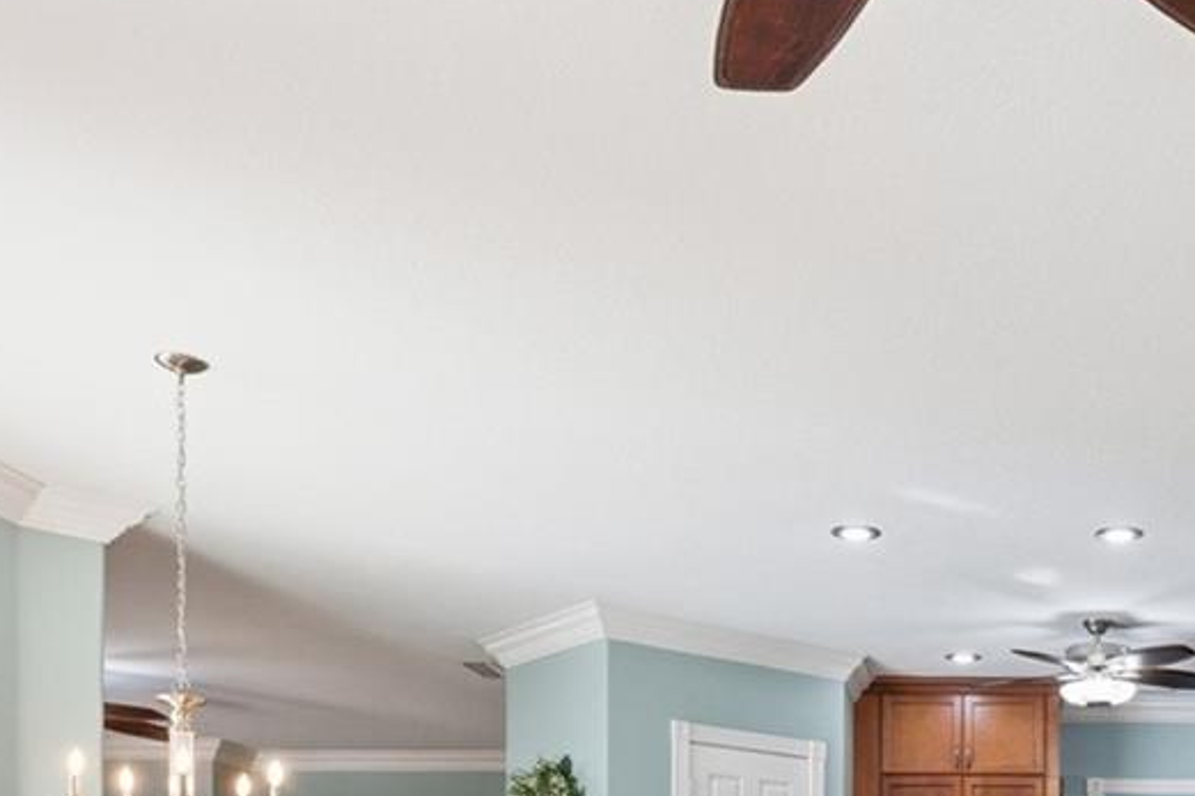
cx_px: 1050
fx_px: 1427
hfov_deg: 42.1
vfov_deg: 26.8
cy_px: 1006
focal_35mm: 43
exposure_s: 1/640
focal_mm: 14
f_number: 8
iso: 500
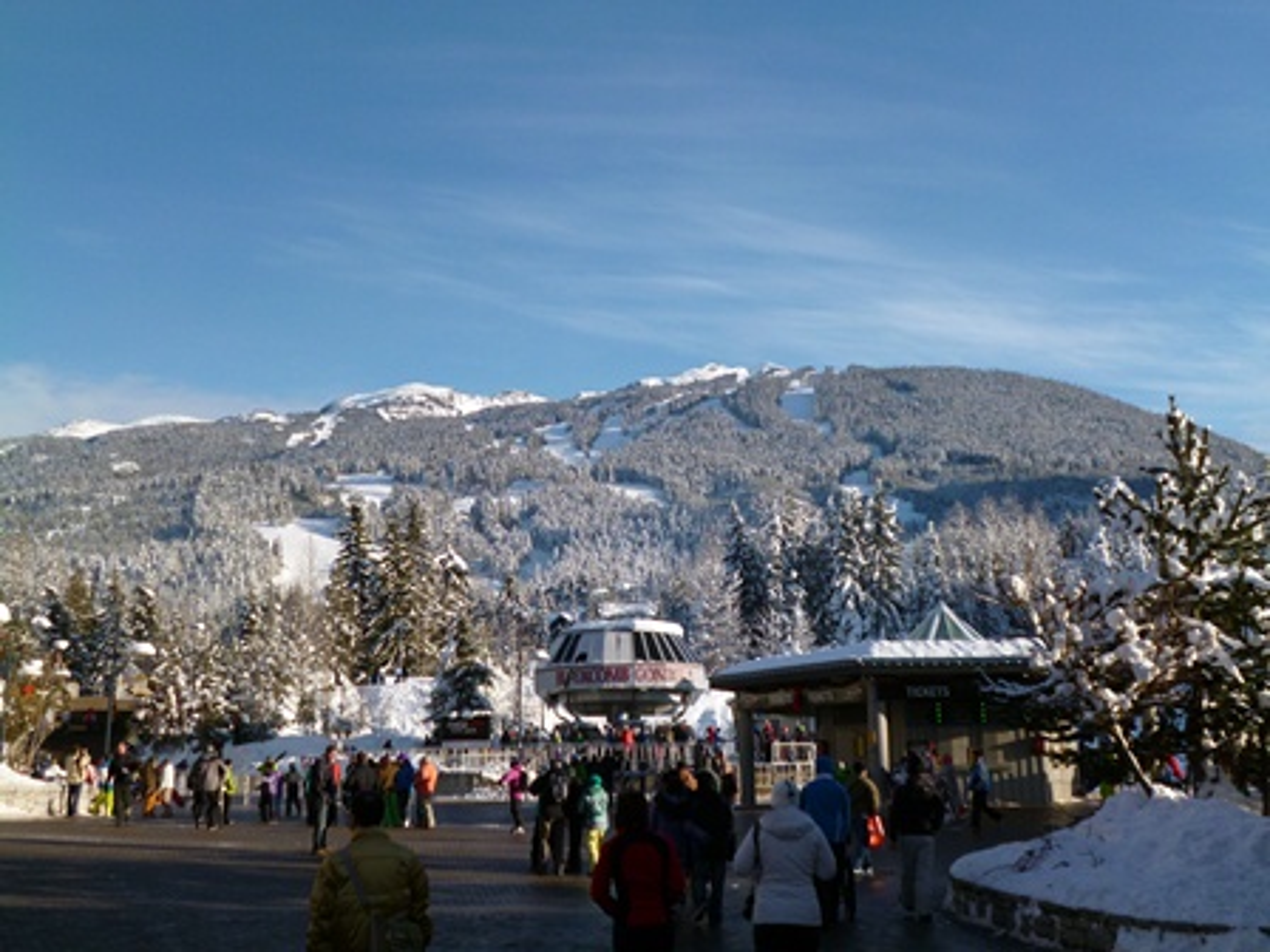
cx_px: 635
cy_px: 476
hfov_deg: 49.0
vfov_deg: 37.7
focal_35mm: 38
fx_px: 1394
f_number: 3.2
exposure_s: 1/800
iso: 100
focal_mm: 6.8
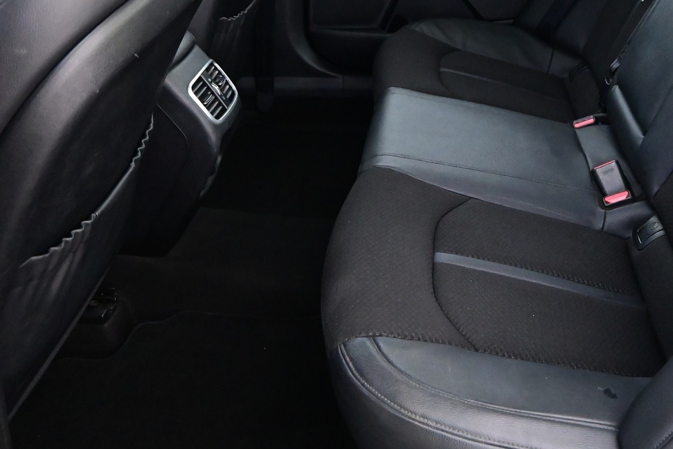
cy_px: 97
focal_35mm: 40
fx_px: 748
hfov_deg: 46.8
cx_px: 500
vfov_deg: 32.6
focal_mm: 16
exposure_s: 1/25
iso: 4500
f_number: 3.5
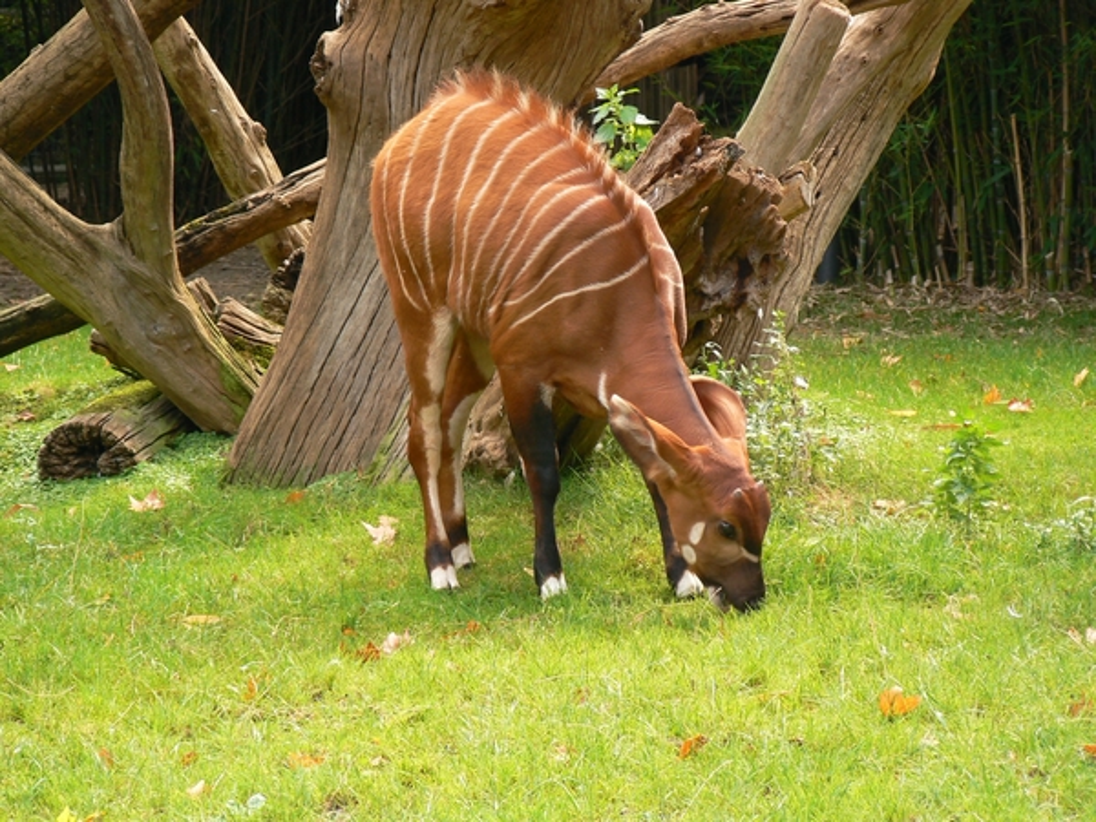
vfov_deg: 8.7
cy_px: 411
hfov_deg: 11.6
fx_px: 5414
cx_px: 548
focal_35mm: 171
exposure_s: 1/50
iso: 80
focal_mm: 28.6
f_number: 4
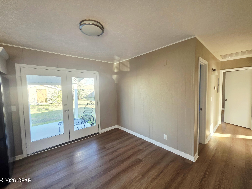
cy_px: 94
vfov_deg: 89.9
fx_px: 95
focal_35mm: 13
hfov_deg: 106.2
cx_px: 126
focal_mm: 2.2
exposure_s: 1/120
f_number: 1.9
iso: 100
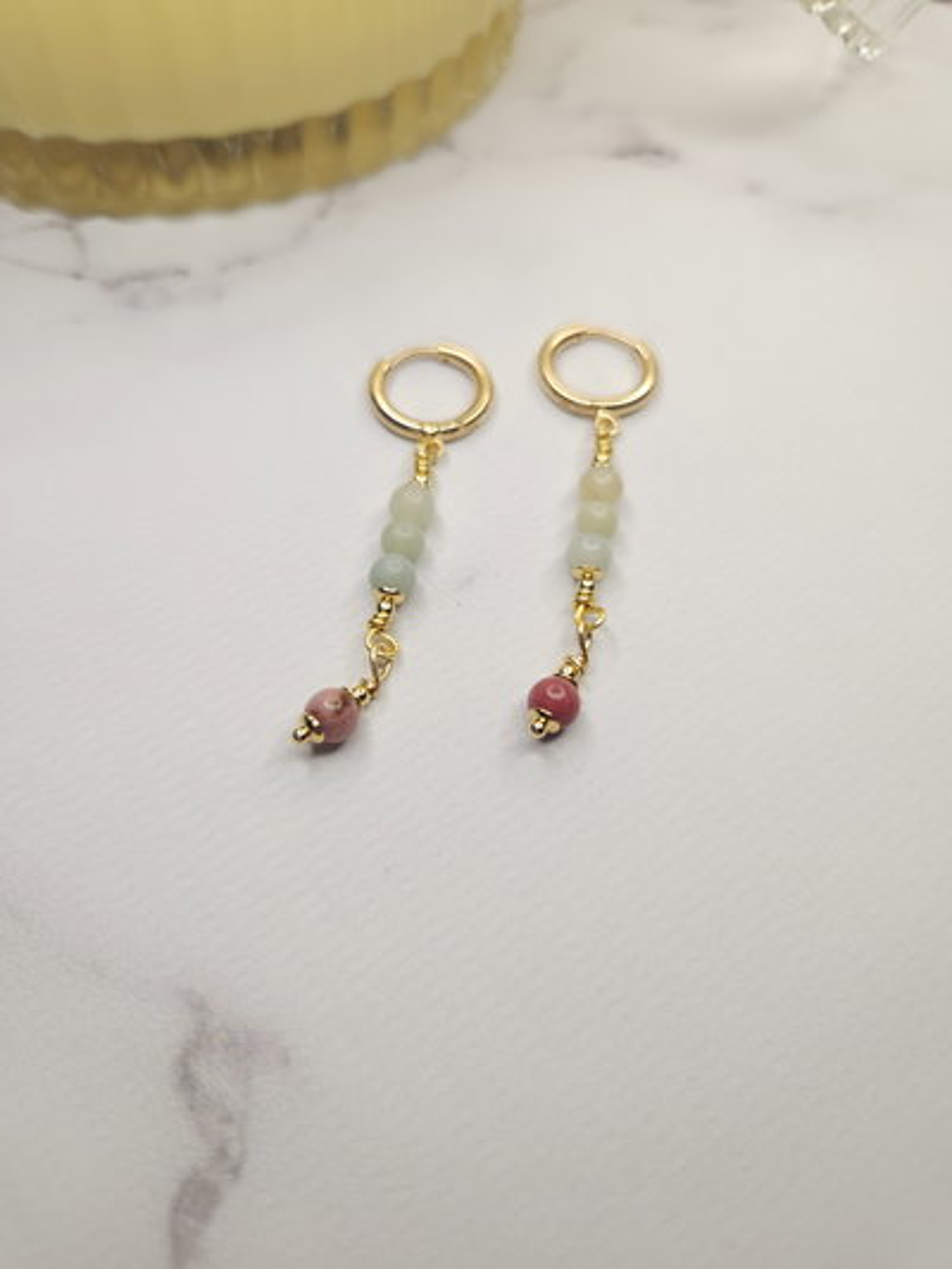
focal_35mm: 23
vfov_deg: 73.9
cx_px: 476
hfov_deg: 58.9
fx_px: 843
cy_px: 634
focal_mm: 5.4
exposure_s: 1/30
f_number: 1.8
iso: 50
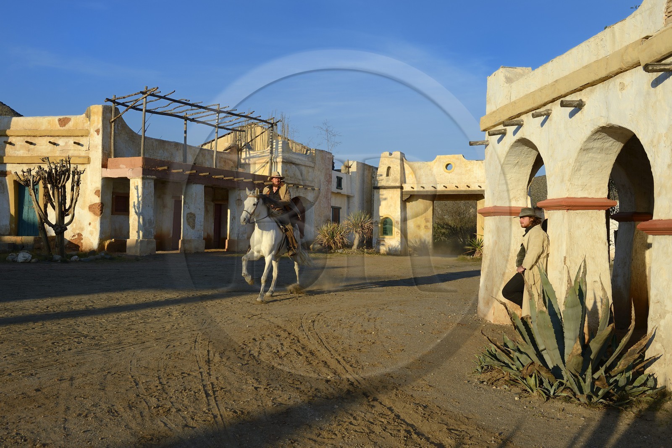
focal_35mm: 36
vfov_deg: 36.9
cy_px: 224
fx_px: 672
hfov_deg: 53.1
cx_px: 336
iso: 200
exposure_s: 1/640
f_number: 7.1
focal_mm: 36
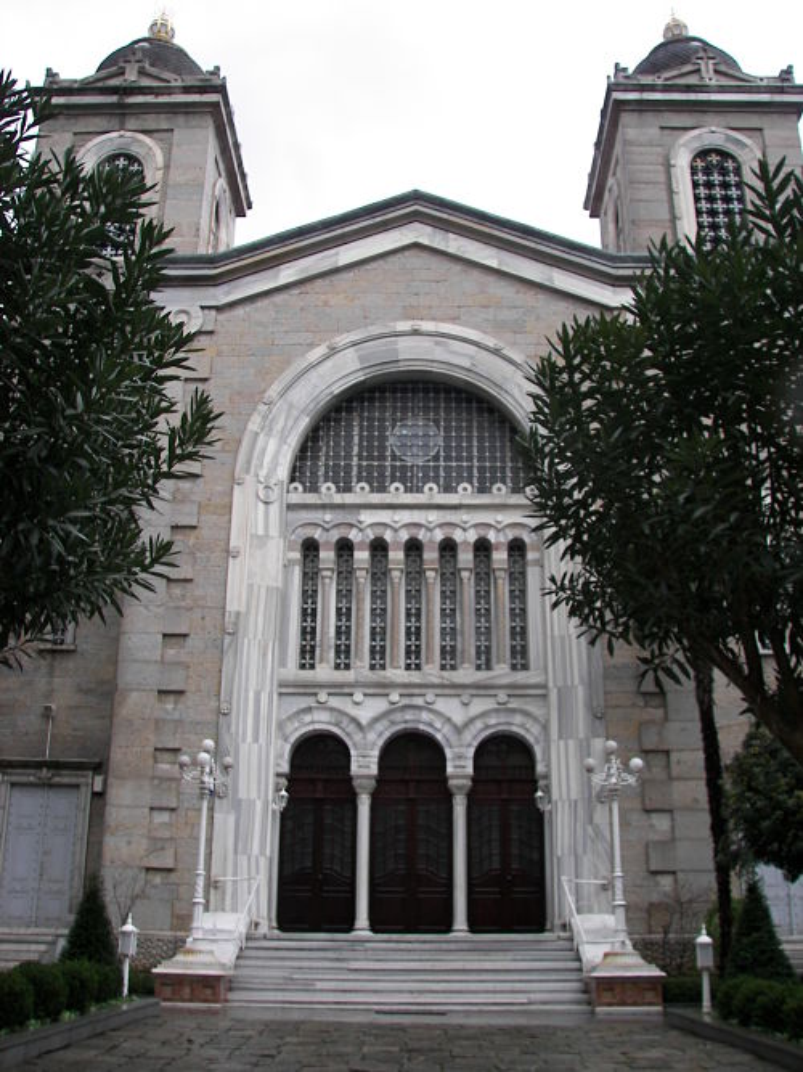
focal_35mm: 36
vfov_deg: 51.4
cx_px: 402
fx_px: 1114
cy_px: 536
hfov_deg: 39.6
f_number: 2.8
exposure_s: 1/80
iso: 50
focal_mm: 6
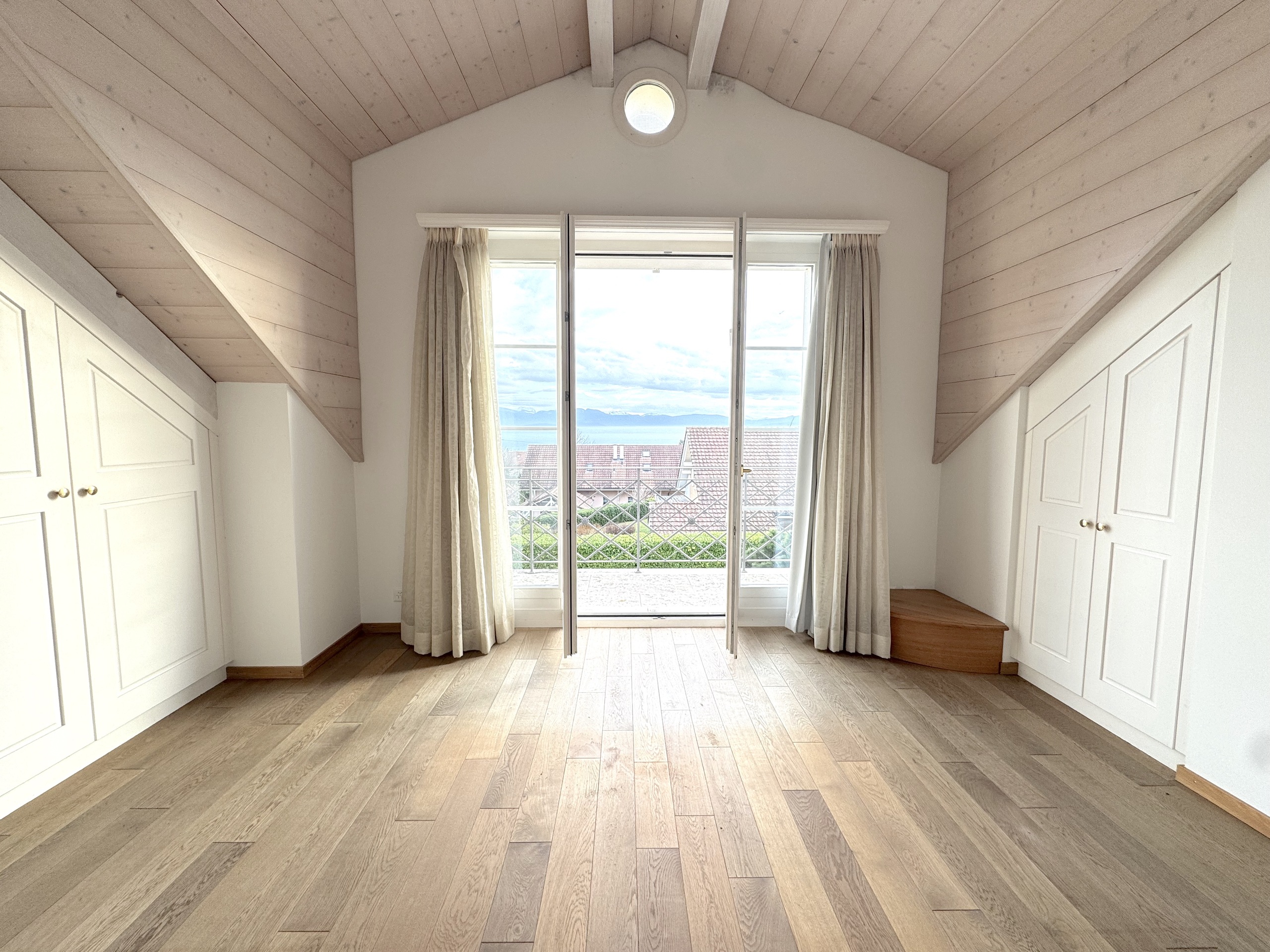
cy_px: 476
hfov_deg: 102.1
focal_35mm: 14
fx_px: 514
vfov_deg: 85.7
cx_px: 635
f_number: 2.2
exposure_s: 1/99
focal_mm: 2.22
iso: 64
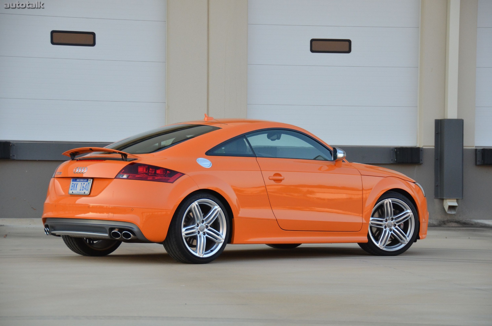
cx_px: 246
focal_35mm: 112
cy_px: 163
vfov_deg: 12.1
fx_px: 1534
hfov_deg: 18.2
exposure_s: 1/500
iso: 1000
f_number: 5
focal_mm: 75
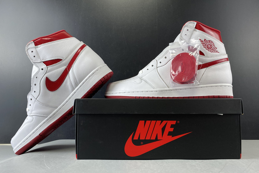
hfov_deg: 65.5
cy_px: 98
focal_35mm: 28
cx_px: 130
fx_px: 201
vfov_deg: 46.3
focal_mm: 4.25
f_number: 1.8
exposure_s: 1/100
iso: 100
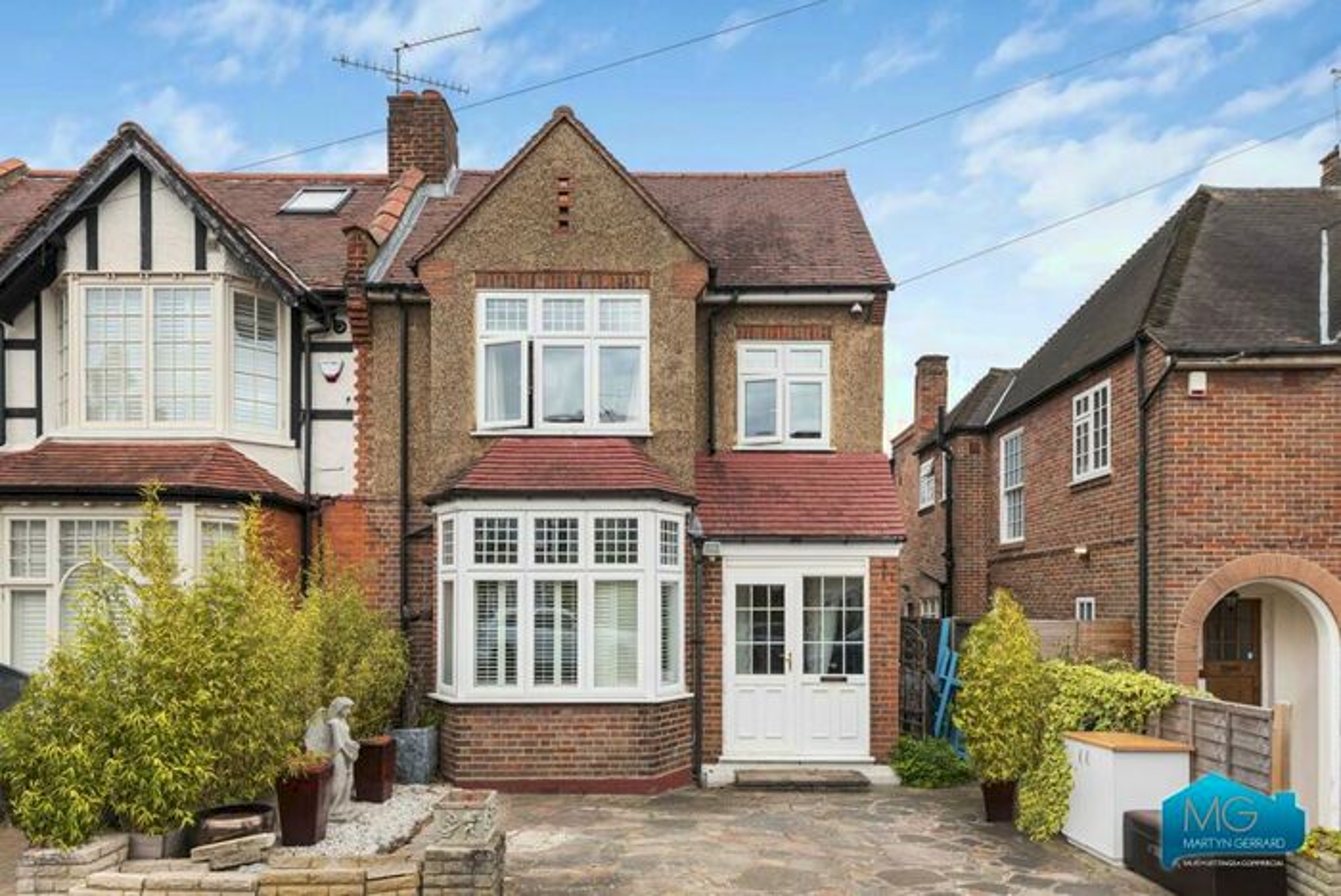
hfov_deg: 78.5
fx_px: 820
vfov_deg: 57.3
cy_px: 448
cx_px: 670
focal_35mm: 22
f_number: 7.1
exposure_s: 1/1250
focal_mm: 22
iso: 800
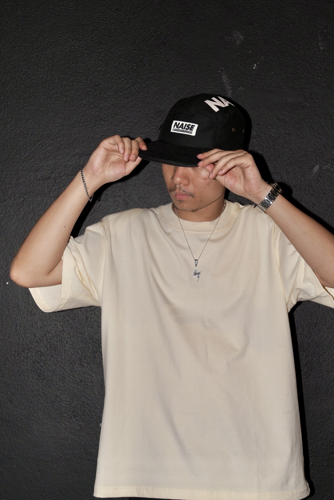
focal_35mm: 51
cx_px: 188
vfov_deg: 38.7
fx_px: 710
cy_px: 307
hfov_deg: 26.5
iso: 1000
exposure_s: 1/320
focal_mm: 37
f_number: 4
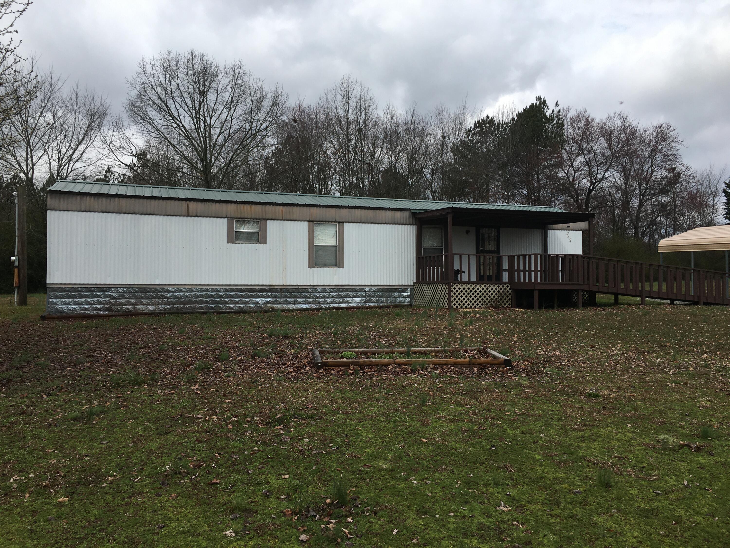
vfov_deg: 48.2
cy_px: 274
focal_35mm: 29
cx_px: 365
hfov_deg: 61.7
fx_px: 612
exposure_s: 1/1570
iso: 25
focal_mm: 4.15
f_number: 2.2
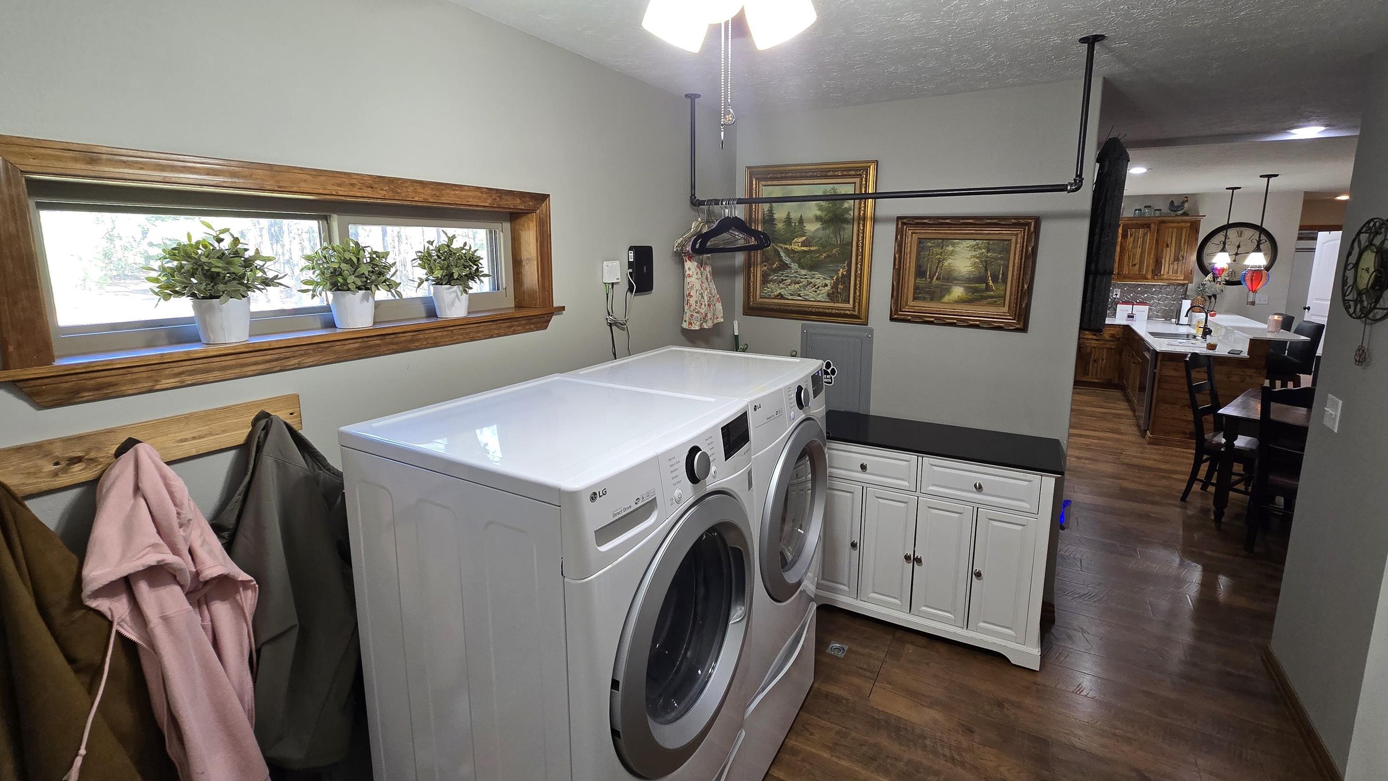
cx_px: 718
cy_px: 352
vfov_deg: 70.4
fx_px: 552
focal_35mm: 15
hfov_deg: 103.0
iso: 160
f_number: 2.2
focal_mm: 2.2
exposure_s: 1/60
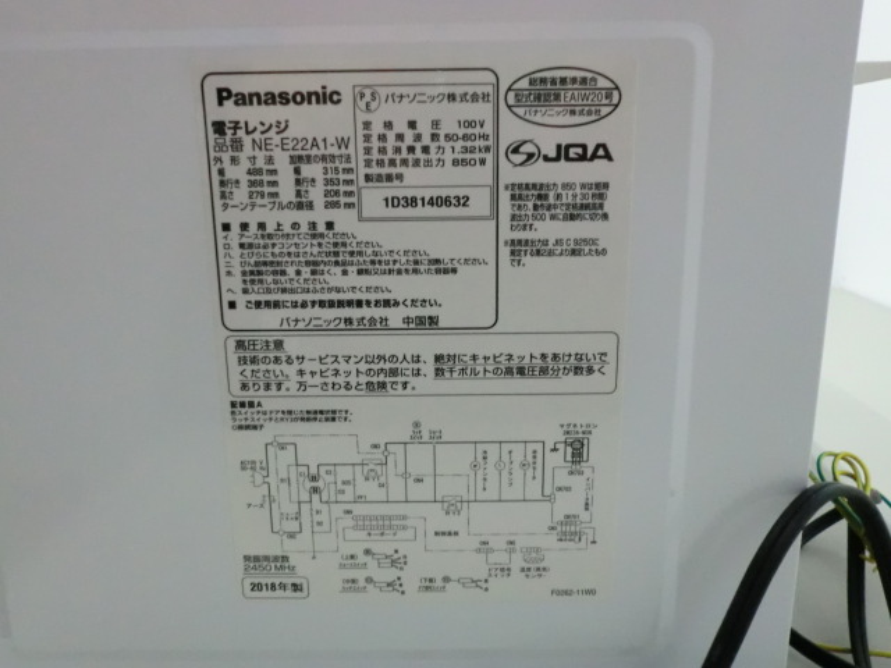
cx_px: 446
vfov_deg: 44.2
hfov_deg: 56.8
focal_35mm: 32
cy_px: 334
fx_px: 824
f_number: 3.5
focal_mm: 5.8
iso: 800
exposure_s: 1/50
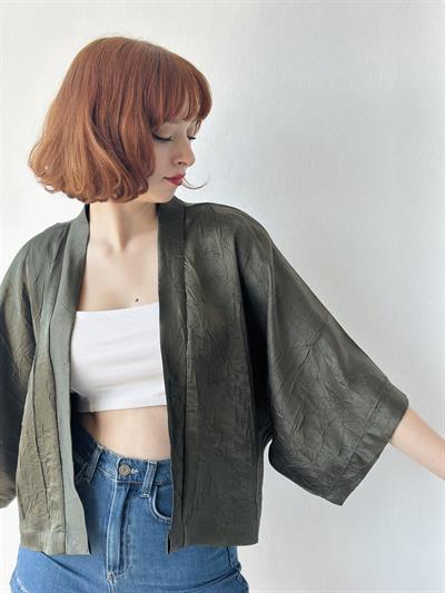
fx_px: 822
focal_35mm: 48
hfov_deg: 30.3
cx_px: 222
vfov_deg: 39.6
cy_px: 296
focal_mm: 6.86
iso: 80
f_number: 1.78
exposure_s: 1/414
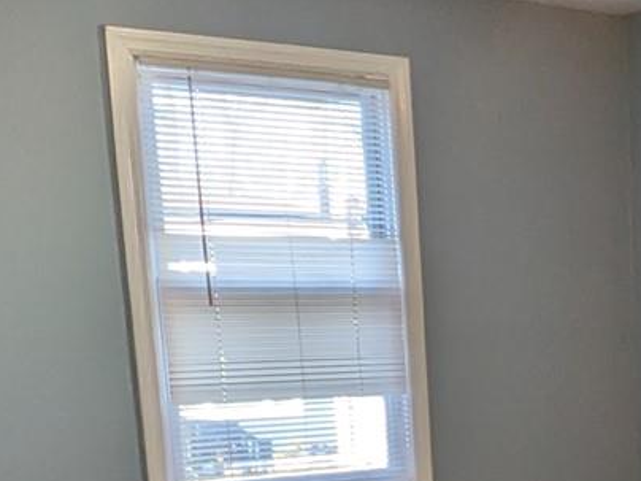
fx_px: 1315
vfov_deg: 19.8
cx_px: 858
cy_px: 530
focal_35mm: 71
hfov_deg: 23.8
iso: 105
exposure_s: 1/120
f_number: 2.2
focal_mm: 1.83
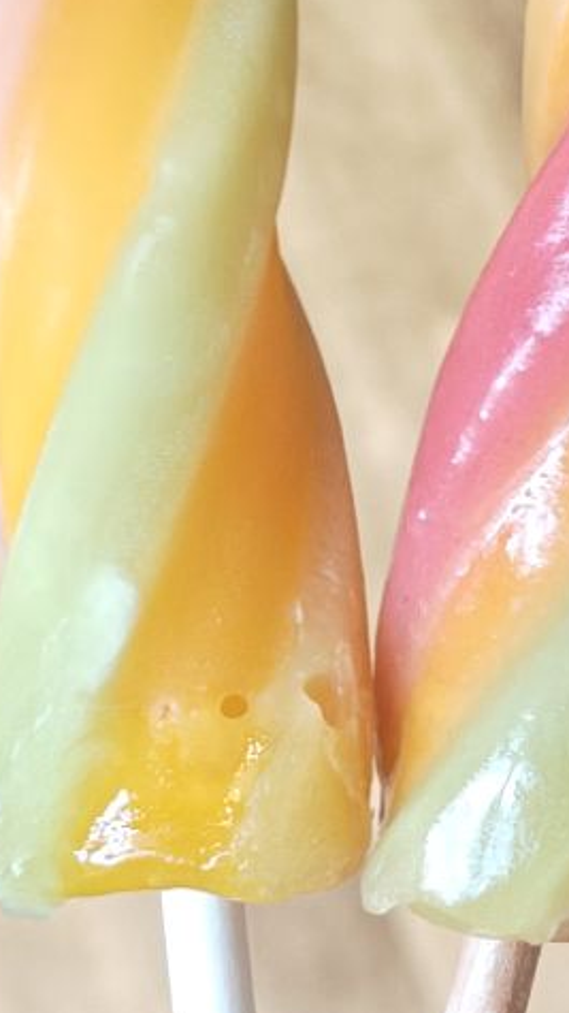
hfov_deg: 10.9
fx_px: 2952
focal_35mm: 110
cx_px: 509
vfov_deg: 19.3
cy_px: 209
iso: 320
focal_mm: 5.59
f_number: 1.8
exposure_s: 1/50
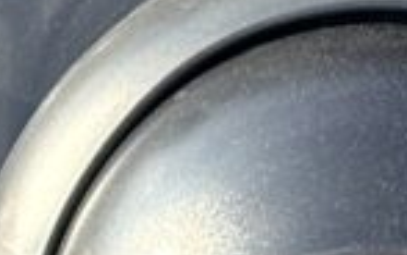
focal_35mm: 401
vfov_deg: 3.1
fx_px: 4450
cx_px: 350
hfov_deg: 5.2
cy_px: -784
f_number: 1.6
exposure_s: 1/391
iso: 32
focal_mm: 5.96
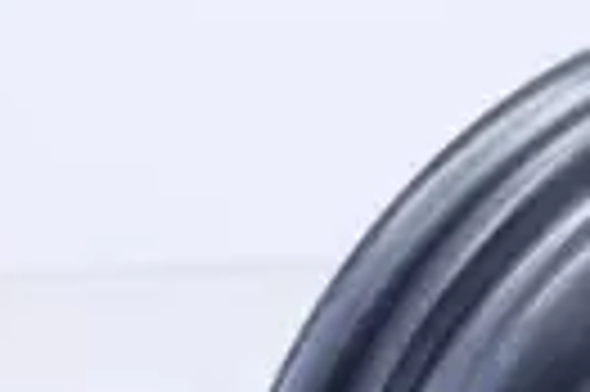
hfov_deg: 13.6
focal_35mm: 145
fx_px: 2373
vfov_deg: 9.1
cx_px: 799
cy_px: 685
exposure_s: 1/30
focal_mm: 6.9
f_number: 8
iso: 200
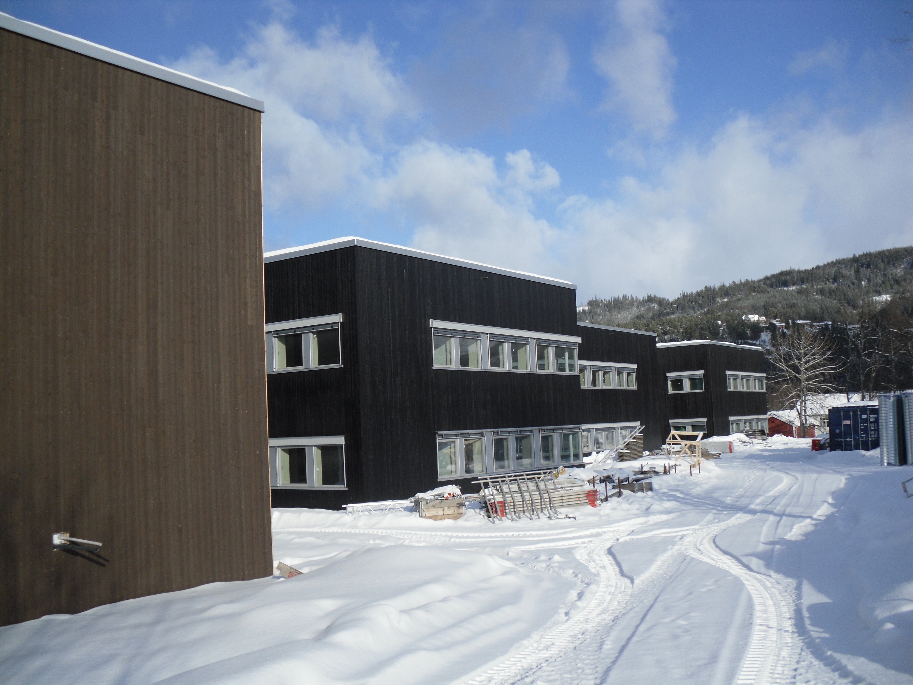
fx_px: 923
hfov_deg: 52.6
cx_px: 456
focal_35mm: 35
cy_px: 342
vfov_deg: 40.7
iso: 80
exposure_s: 1/245
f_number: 7.6
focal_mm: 6.3
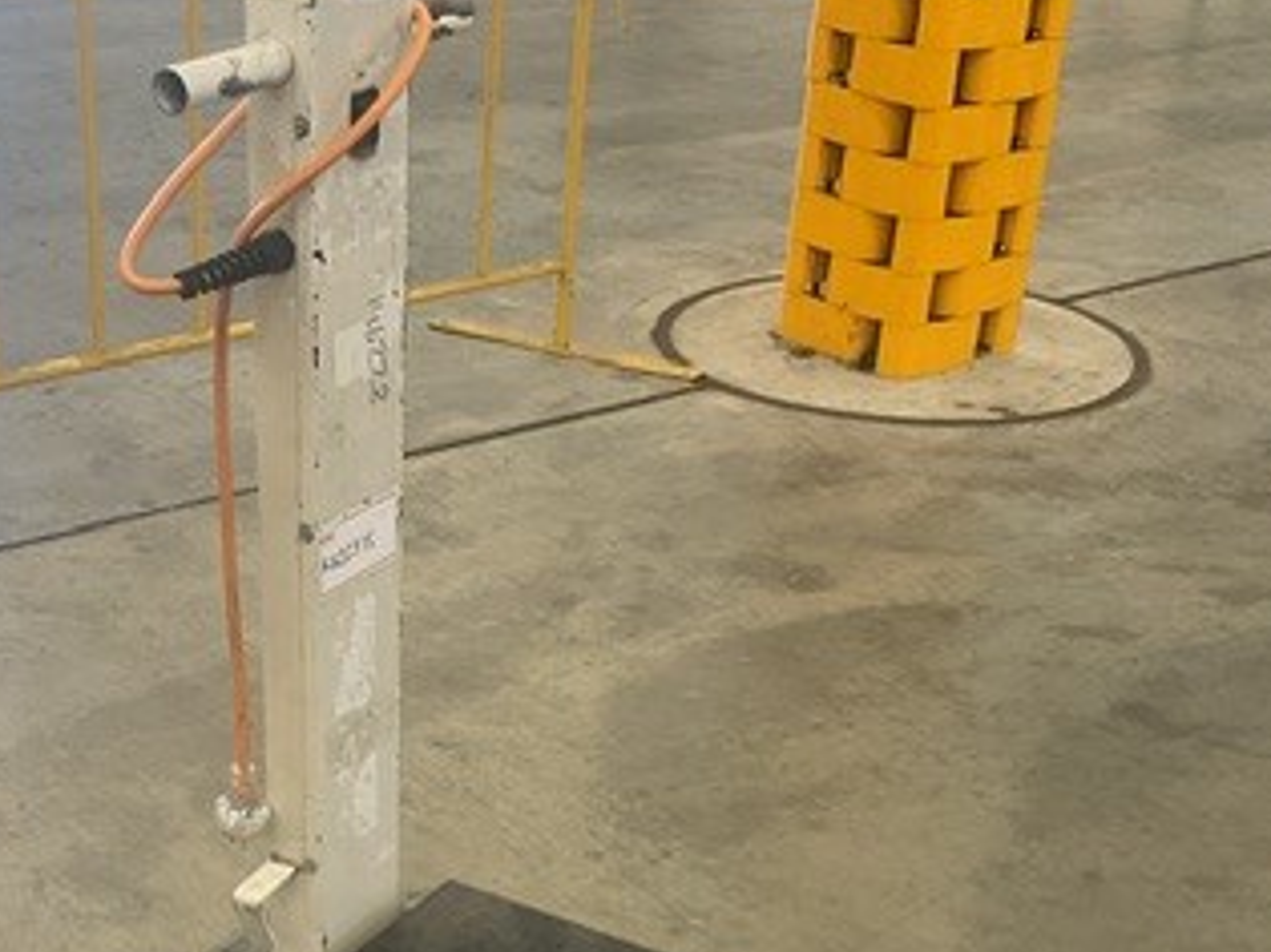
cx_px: 363
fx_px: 2165
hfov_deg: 32.3
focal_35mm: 59
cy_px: 855
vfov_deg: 24.1
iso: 40
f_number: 1.8
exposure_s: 1/100
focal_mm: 3
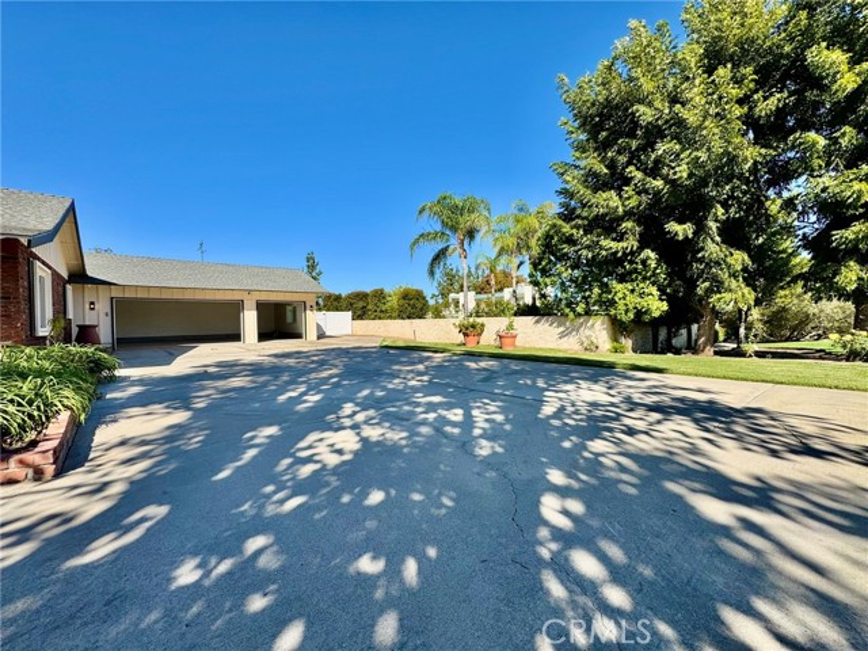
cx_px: 434
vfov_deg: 85.7
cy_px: 326
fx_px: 351
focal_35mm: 14
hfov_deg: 102.1
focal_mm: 2.22
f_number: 2.2
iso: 50
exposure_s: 1/1637
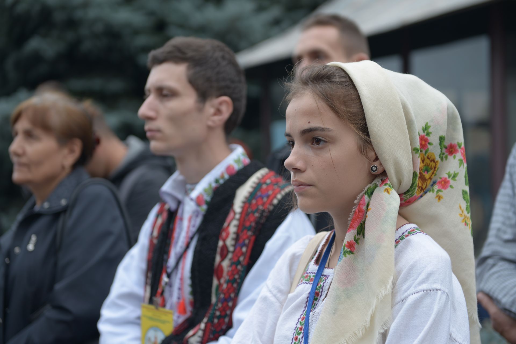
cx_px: 258
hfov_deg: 30.5
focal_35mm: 66
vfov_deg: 20.6
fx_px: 946
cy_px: 172
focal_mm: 66
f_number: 2.8
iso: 100
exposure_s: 1/100
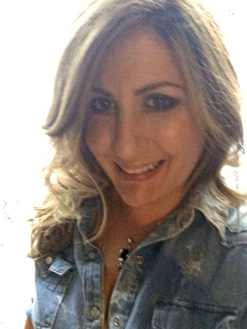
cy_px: 164
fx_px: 295
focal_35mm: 31
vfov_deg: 58.4
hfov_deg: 45.4
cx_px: 124
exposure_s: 1/30
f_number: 2.2
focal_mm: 2.65
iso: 320
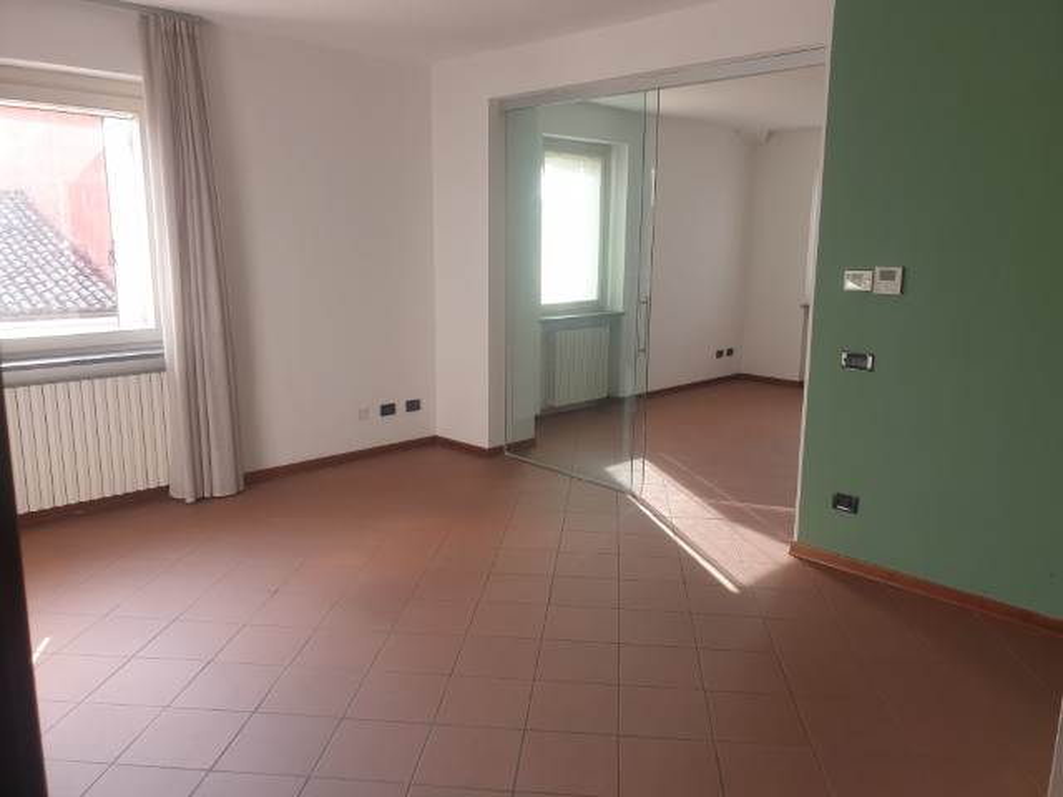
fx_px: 798
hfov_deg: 67.3
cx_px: 532
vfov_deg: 53.1
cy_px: 398
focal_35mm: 26
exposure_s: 1/100
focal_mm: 4.3
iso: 64
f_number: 2.4
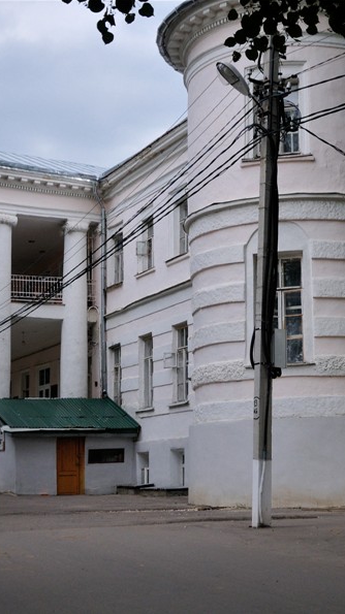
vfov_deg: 36.6
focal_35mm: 57
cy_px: 307
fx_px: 928
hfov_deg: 20.7
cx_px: 288
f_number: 5.6
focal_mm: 24
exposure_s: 1/160
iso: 500
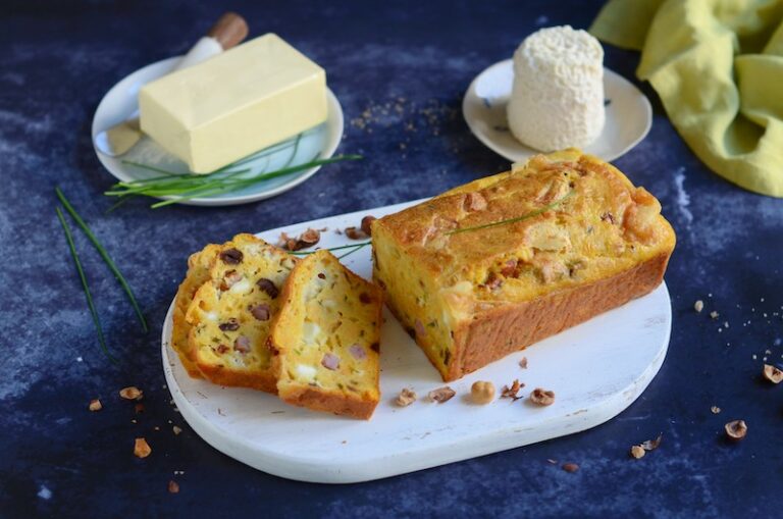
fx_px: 1628
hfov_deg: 27.0
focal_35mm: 75
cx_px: 392
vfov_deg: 18.1
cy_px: 260
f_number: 3.2
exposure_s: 1/100
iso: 250
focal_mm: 50
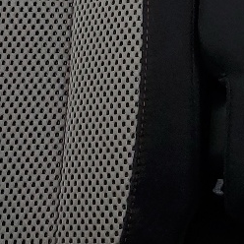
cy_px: -156
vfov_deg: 11.2
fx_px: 1180
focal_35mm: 148
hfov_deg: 11.3
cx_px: 383
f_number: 1.5
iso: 50
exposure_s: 1/333
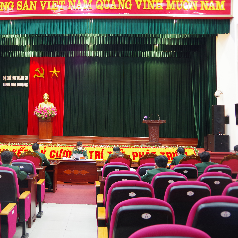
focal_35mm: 35
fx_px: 272
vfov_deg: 47.2
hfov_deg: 46.3
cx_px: 74
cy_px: 117
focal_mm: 18
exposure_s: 1/8
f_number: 3.5
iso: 400
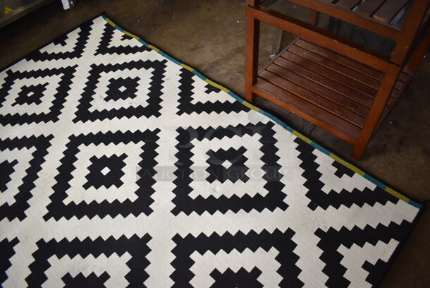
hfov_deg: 67.3
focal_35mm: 27
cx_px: 215
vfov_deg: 48.0
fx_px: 323
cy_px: 144
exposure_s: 1/250
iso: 800
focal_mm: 18
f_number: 3.5
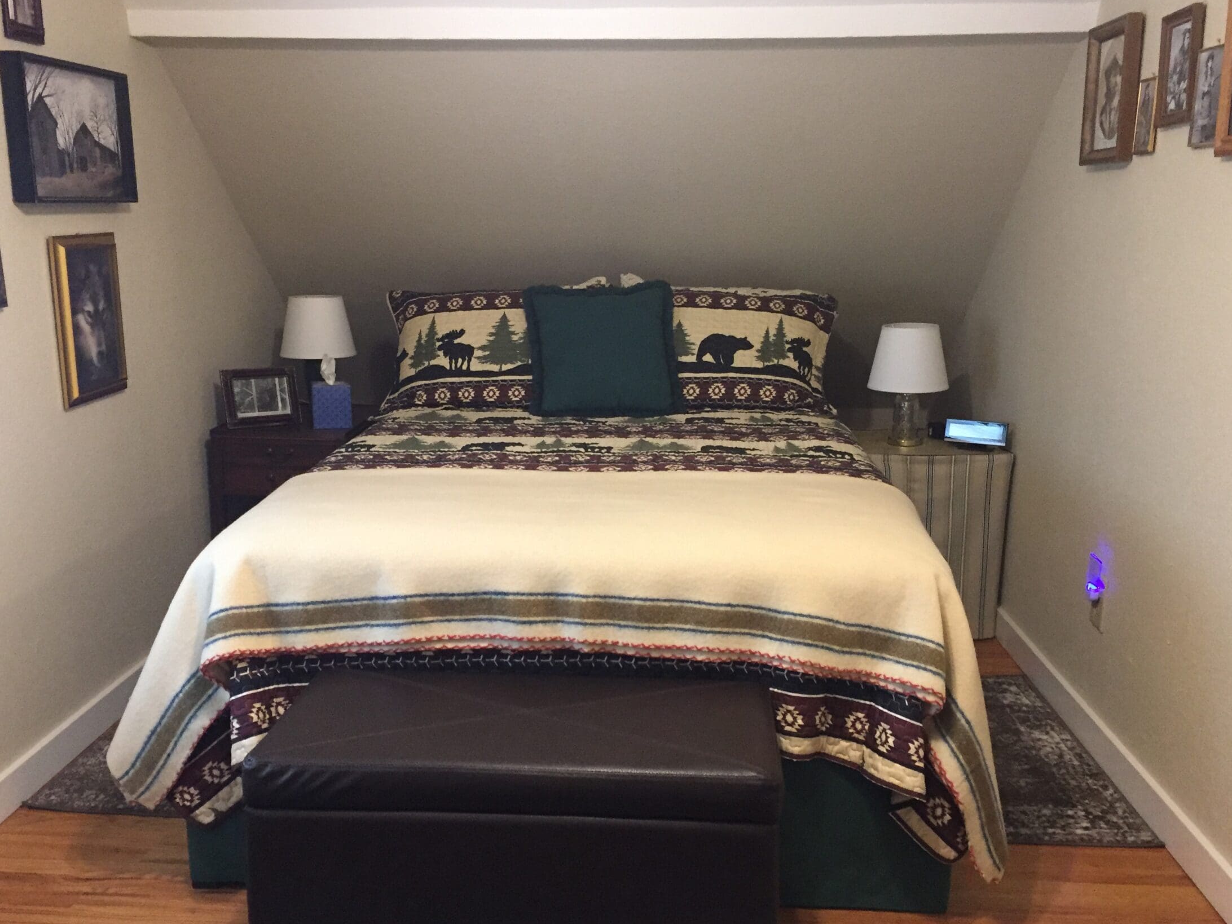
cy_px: 500
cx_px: 605
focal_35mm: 34
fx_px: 1210
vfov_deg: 41.8
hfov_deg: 54.0
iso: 250
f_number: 2.2
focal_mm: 4.15
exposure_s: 1/30
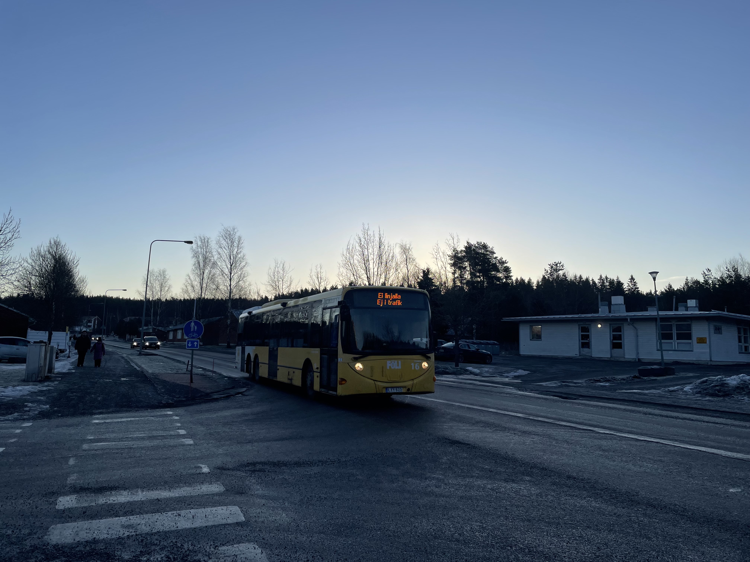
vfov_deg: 53.1
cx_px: 375
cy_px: 281
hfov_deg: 67.3
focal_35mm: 26
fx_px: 563
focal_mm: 4.2
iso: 32
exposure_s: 1/2618
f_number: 1.6
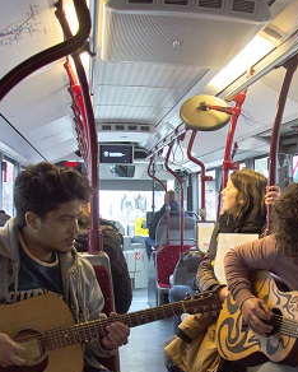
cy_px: 238
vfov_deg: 35.7
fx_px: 573
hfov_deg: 28.0
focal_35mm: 52
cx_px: 270
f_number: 3.5
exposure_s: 1/25
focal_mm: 18
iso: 400
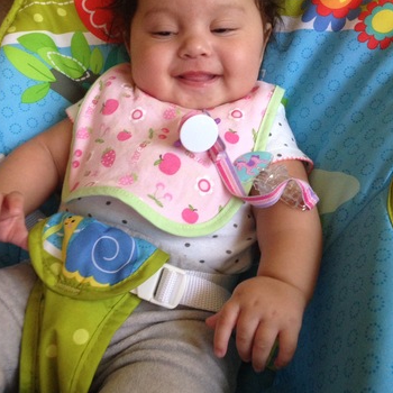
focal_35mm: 40
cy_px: 168
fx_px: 514
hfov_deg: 41.9
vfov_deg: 41.8
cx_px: 192
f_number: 2.4
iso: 200
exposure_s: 1/20
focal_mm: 4.12
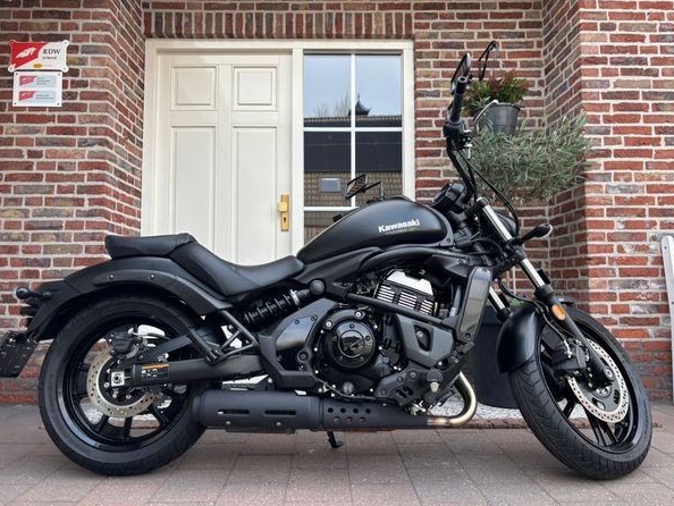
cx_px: 332
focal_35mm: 28
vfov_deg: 49.8
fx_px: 545
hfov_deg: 63.4
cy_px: 243
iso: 40
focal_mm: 5.96
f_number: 1.6
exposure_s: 1/121
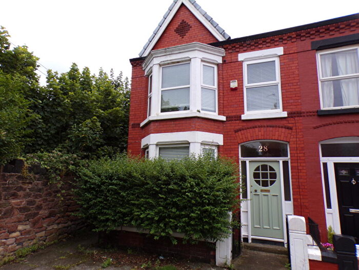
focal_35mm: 24
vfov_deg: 56.8
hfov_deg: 71.6
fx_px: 249
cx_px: 180
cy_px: 135
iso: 80
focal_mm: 4.3
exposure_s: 1/150
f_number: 5.8
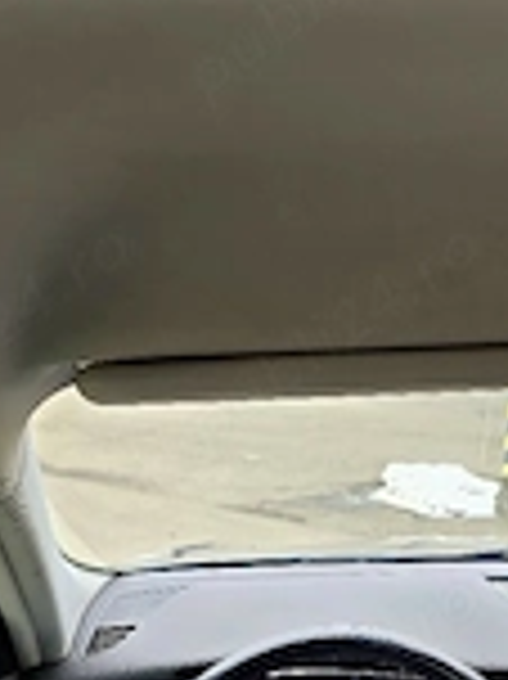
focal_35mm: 61
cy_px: 743
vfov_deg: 28.8
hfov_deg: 23.6
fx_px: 1195
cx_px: 423
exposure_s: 1/182
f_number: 1.7
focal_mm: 6.3
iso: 50
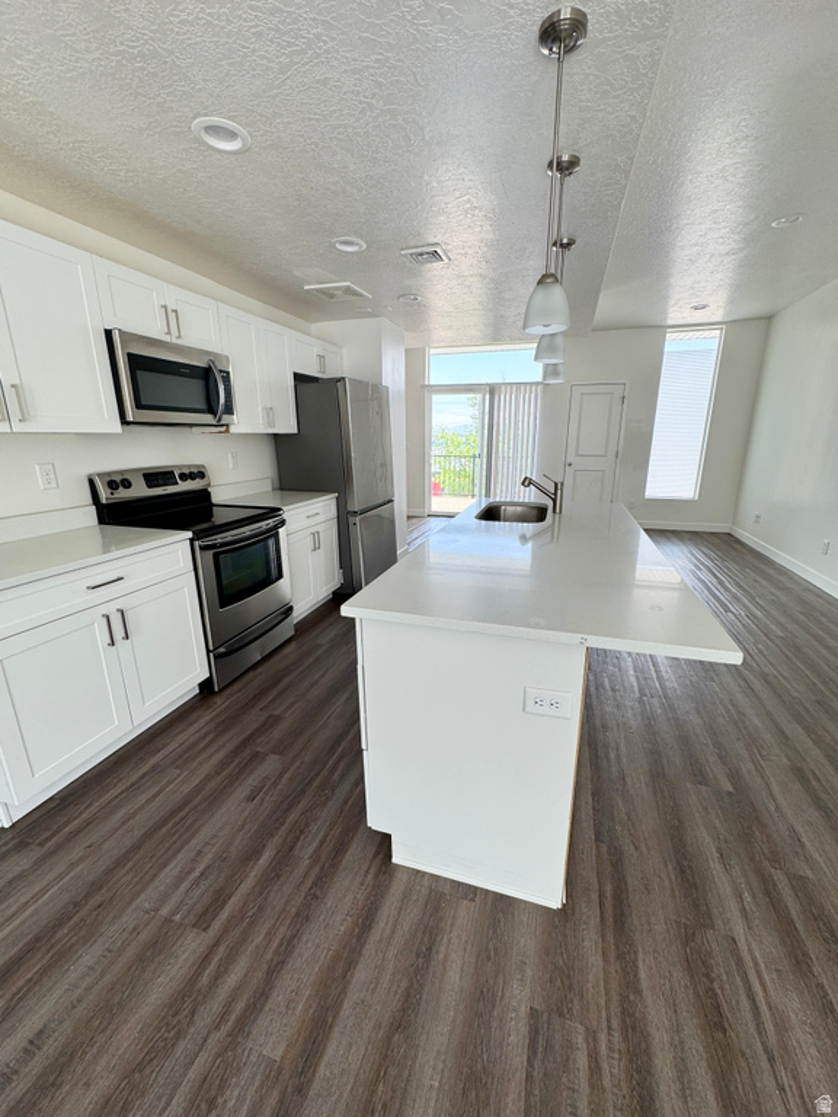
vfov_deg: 102.1
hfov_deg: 85.7
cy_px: 558
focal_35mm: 14
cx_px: 419
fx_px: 452
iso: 40
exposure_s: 1/158
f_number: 2.2
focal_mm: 2.22
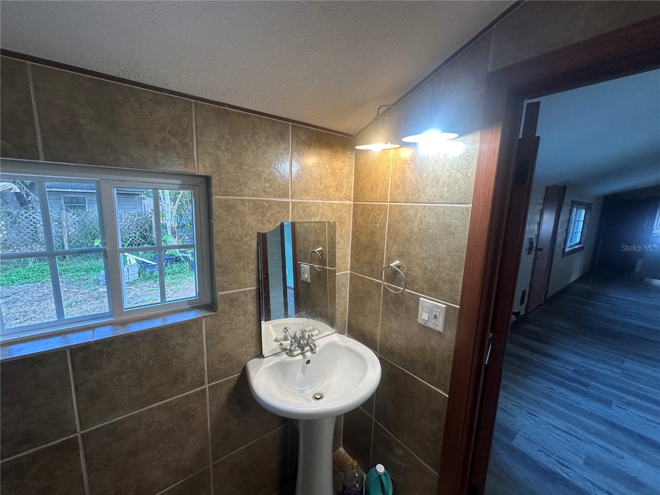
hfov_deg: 102.1
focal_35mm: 14
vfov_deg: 85.7
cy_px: 248
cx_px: 330
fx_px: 267
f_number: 2.2
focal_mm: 2.22
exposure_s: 1/120
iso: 125
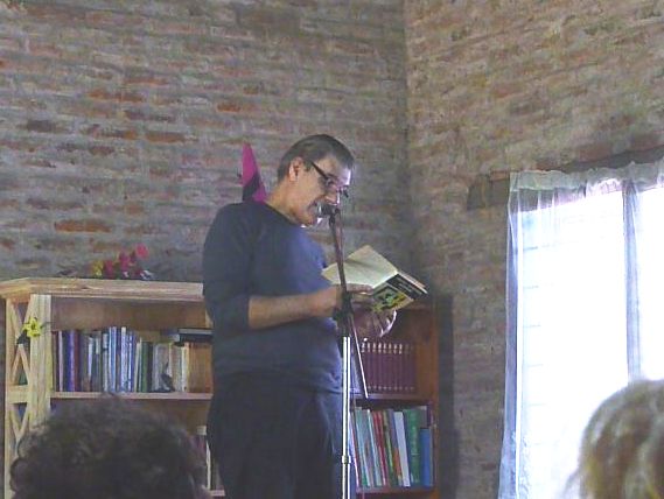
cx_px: 332
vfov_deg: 15.0
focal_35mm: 99
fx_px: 1901
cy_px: 250
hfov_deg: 19.8
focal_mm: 16.4
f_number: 4.8
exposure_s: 1/30
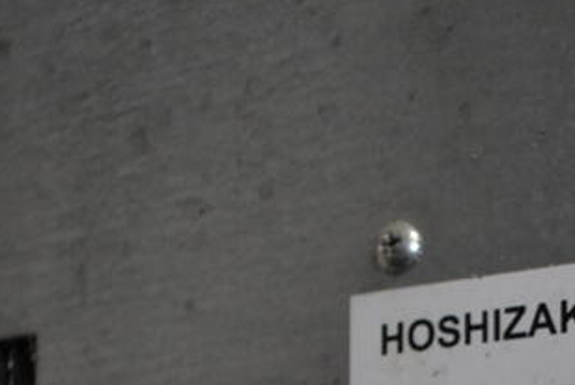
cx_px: 562
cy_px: 623
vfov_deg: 15.4
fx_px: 1279
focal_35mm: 80
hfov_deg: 24.3
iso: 1600
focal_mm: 18
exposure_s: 1/125
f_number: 3.5
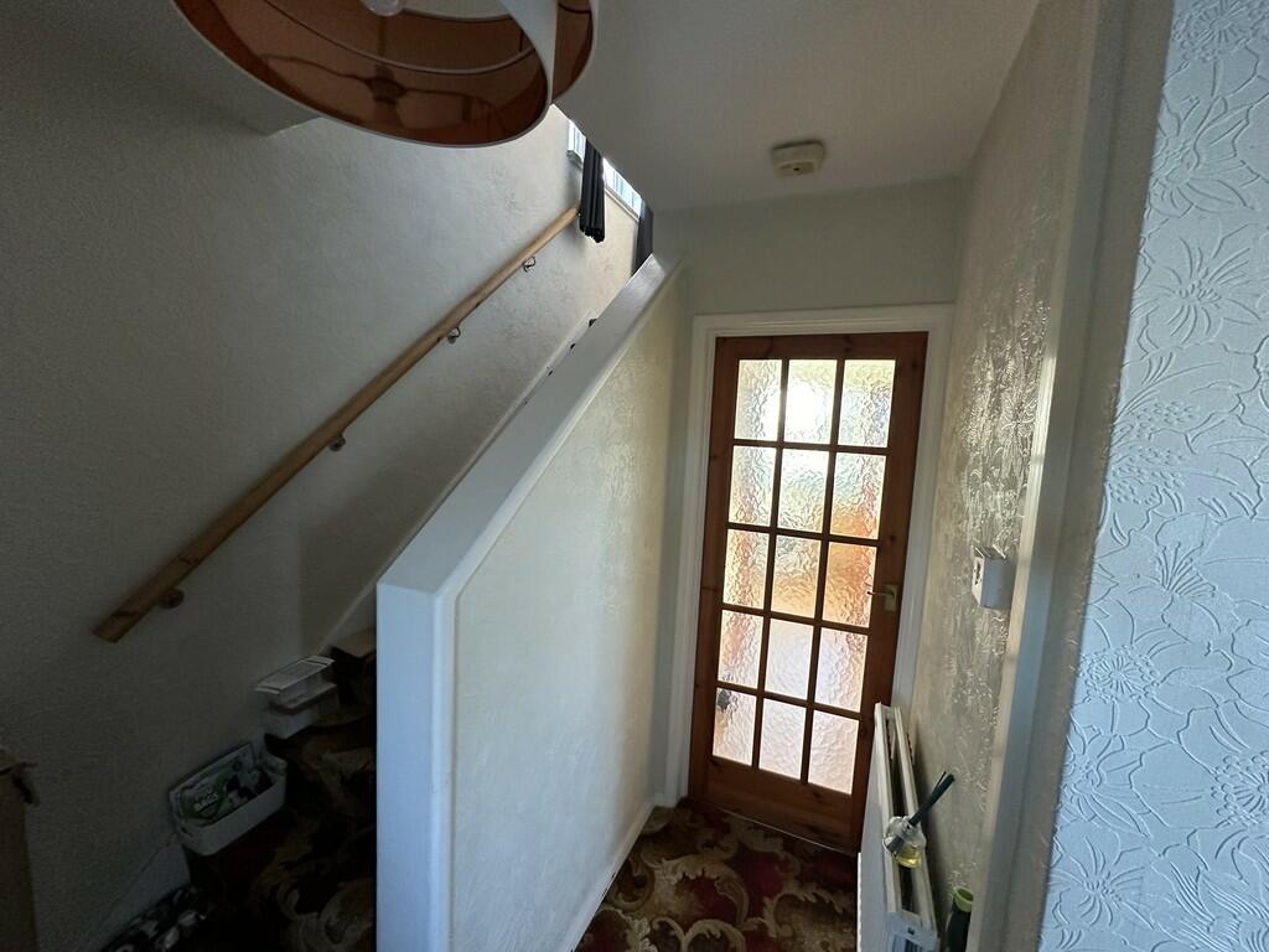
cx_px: 634
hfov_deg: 102.1
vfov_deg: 85.7
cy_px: 476
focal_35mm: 14
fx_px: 513
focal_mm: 2.22
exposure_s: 1/71
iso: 320
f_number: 2.2
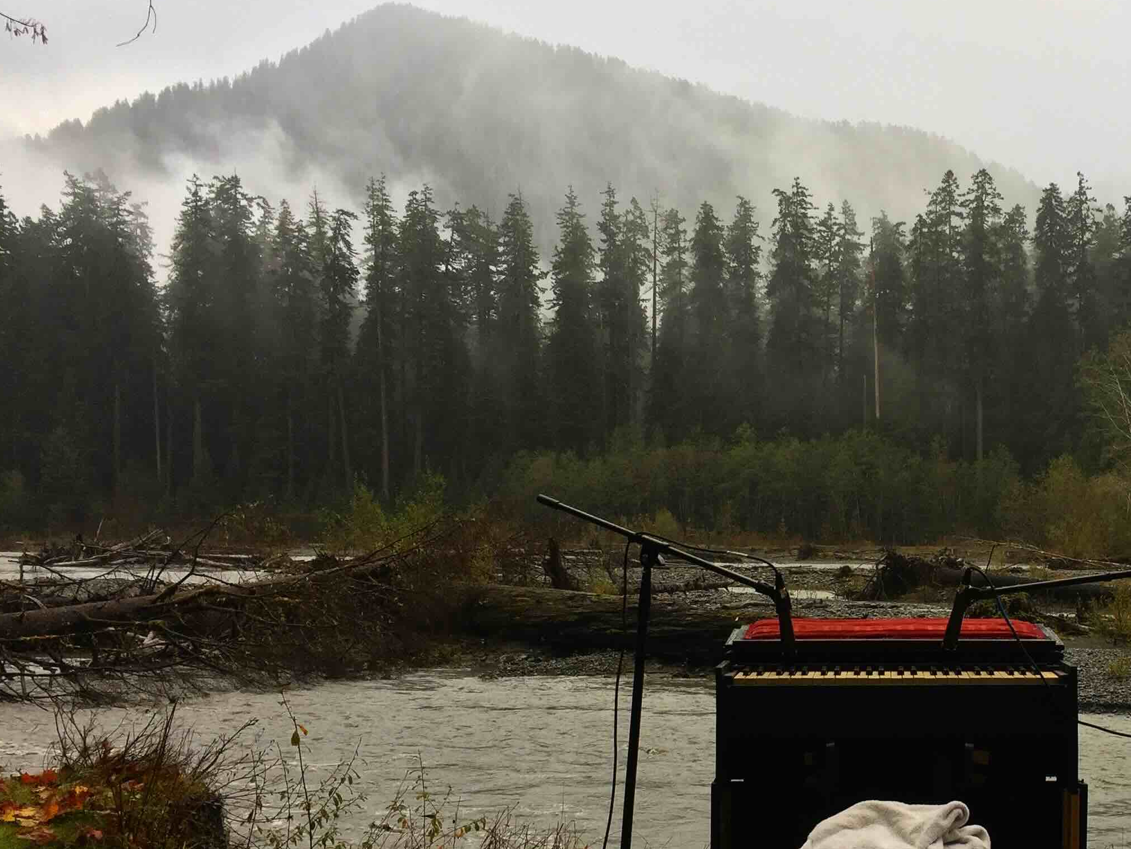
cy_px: 527
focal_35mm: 47
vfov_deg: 30.8
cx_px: 911
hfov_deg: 38.8
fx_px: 1536
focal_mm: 4.15
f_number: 2.2
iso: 32
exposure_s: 1/157
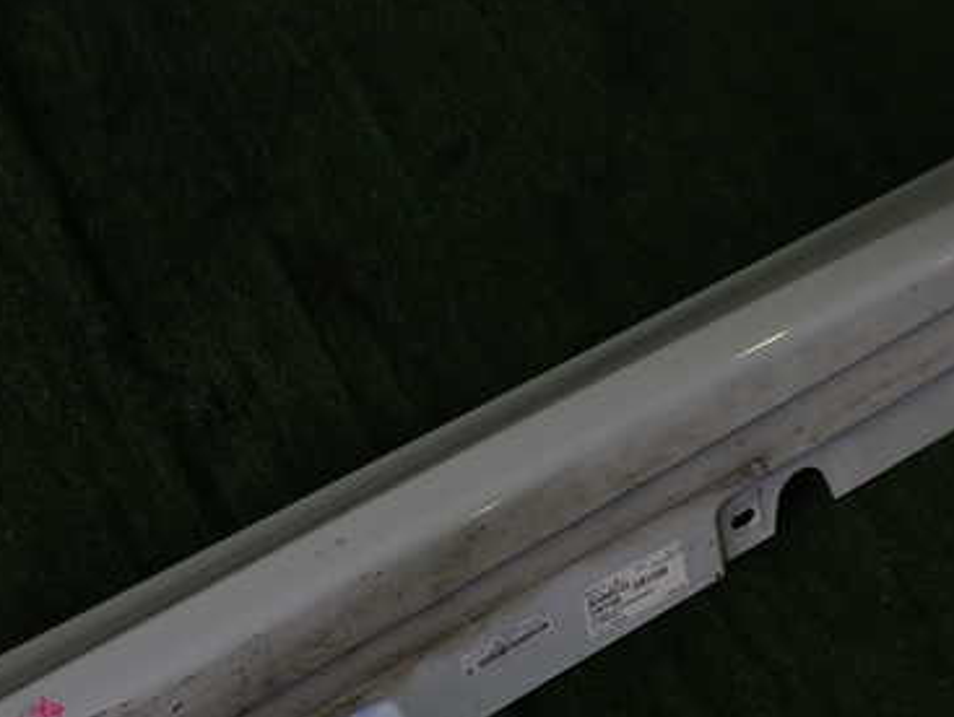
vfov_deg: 29.5
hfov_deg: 38.6
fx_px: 1352
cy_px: 491
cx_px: 595
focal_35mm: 49
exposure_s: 1/60
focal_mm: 5.4
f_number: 2.3
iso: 160
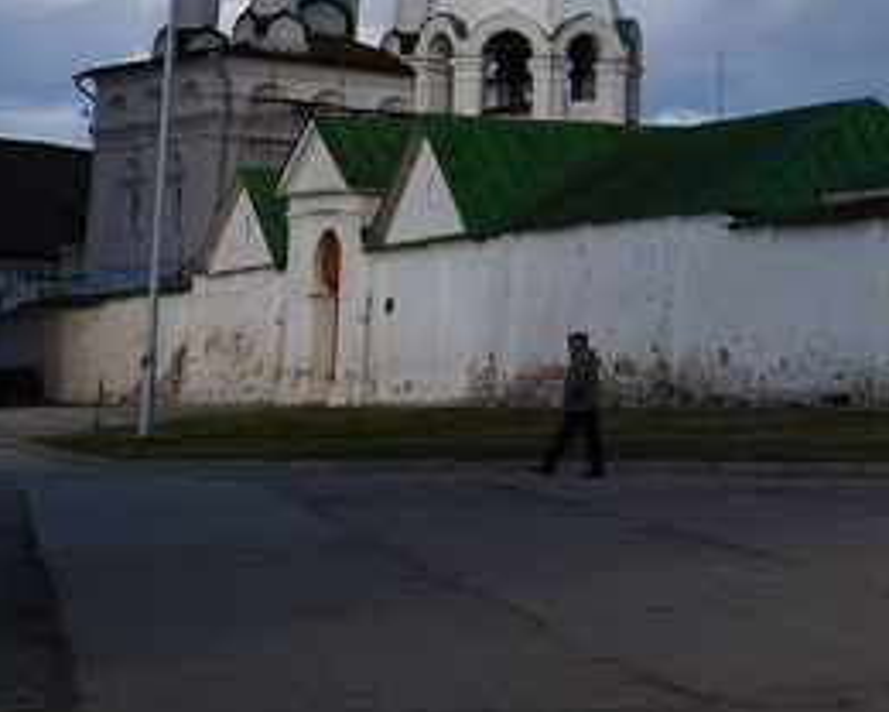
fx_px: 2777
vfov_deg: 14.3
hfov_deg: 16.3
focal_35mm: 106
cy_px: -26
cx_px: 1416
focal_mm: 23
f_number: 9
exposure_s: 1/200
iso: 100
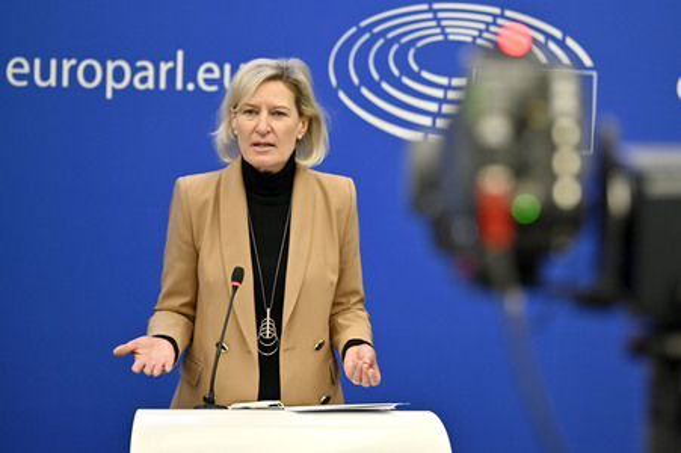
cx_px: 340
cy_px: 226
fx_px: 3308
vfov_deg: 7.8
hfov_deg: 11.8
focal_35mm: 175
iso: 1000
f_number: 2.8
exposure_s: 1/320
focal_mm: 175
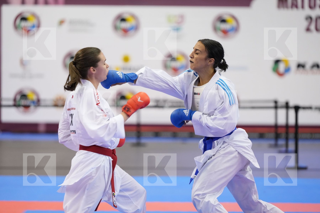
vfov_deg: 8.3
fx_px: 1467
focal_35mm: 165
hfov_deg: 12.5
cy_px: 106
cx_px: 160
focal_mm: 165
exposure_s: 1/1000
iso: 4000
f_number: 2.8
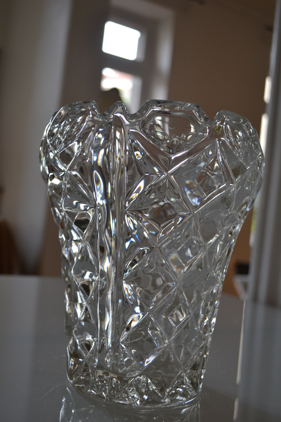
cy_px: 211
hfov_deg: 31.9
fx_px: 492
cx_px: 140
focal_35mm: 42
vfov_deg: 46.4
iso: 400
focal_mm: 28
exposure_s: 1/80
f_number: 4.5
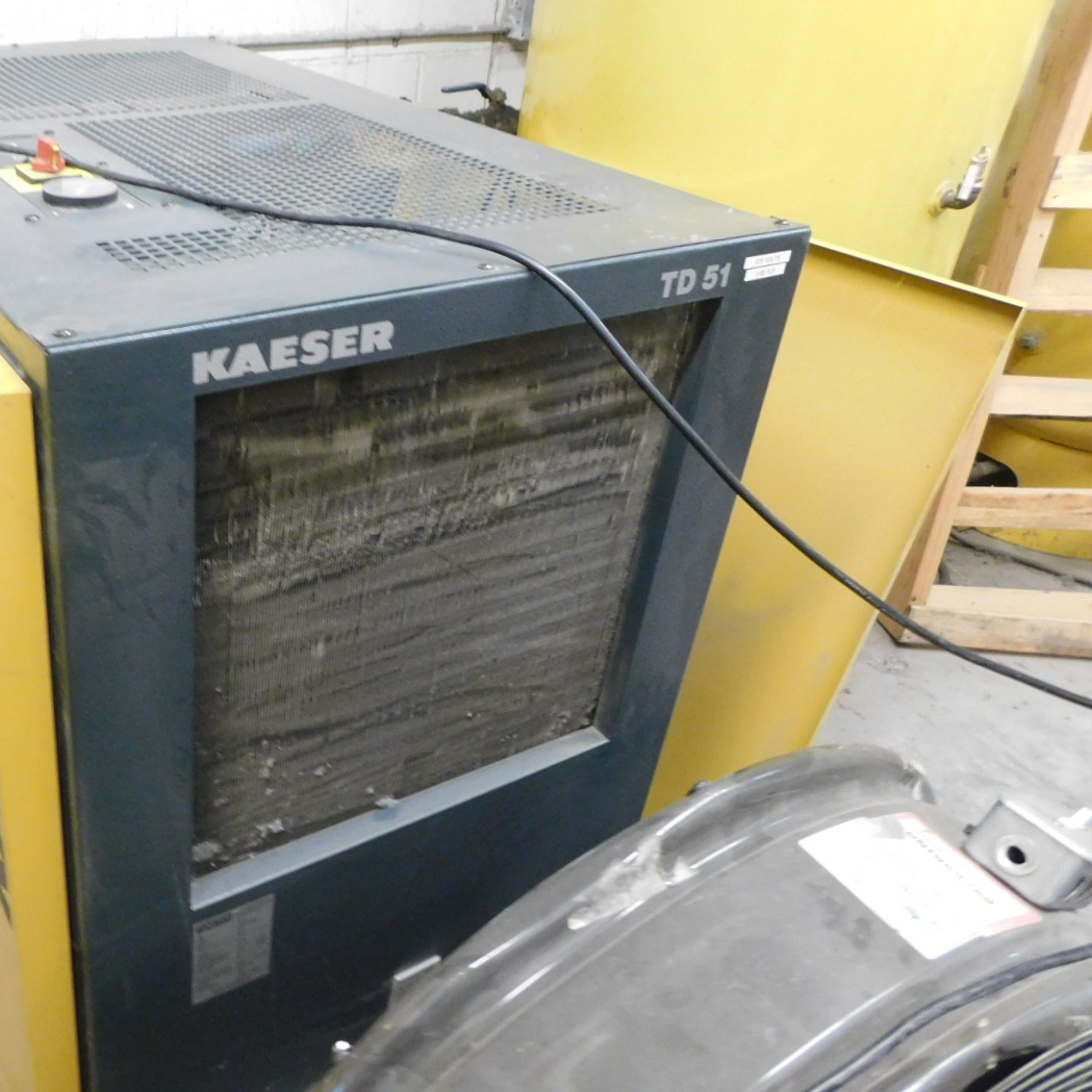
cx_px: 262
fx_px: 1106
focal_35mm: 31
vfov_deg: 52.5
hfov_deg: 50.2
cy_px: 534
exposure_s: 1/8
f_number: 3
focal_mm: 4
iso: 500
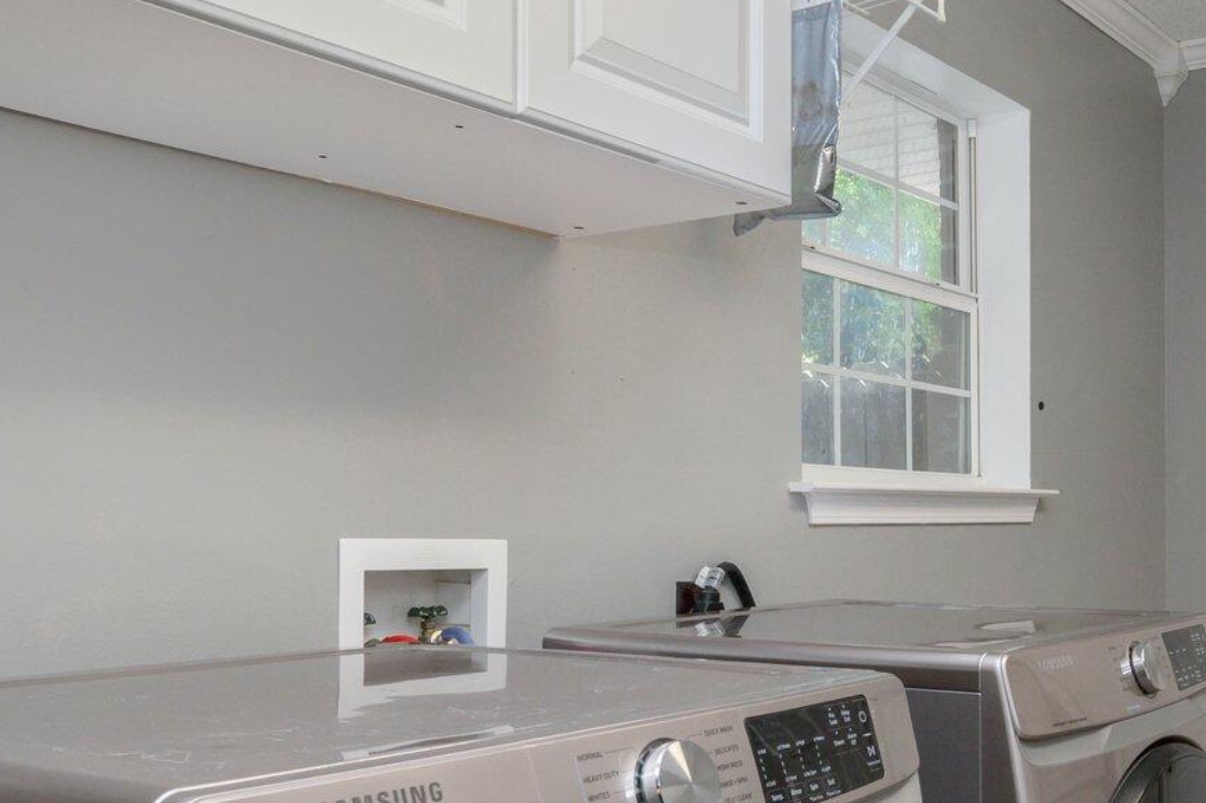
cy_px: 571
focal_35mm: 41
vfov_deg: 32.0
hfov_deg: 45.2
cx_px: 944
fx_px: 1379
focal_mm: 17.5
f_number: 9
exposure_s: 1/60
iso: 320
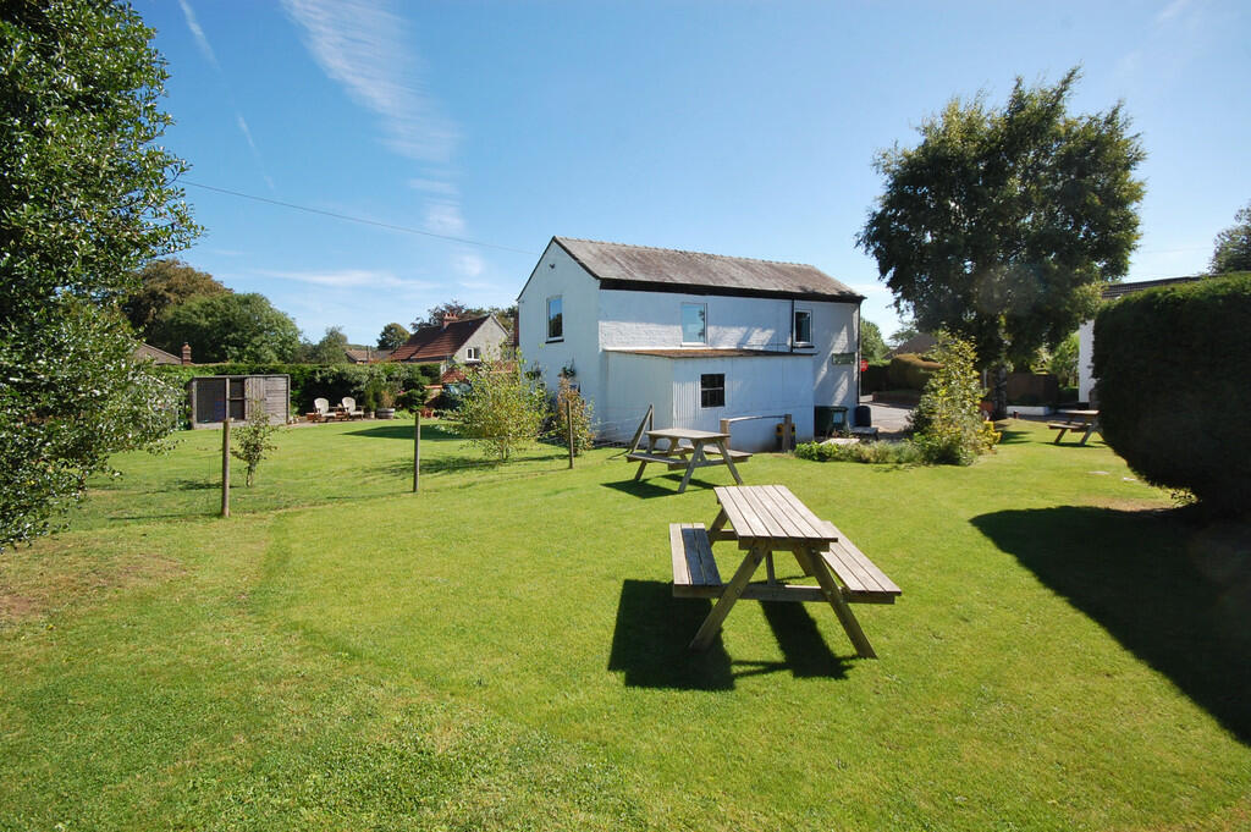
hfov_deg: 95.0
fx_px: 573
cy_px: 416
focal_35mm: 16
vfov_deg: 72.0
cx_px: 626
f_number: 9
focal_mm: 11
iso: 200
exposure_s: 1/320
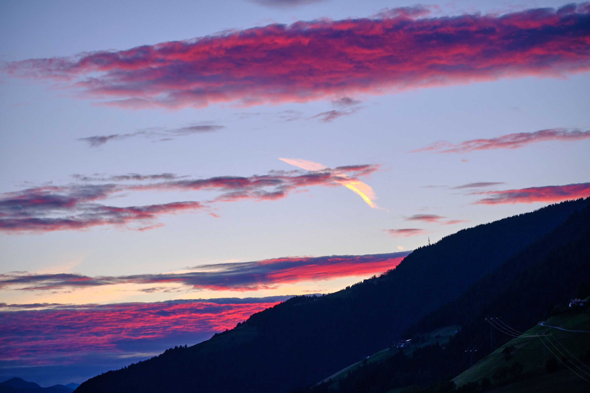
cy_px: 196
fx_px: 1360
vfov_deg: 16.5
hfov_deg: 24.5
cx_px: 295
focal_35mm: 83
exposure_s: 1/300
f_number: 4
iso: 400
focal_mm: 55
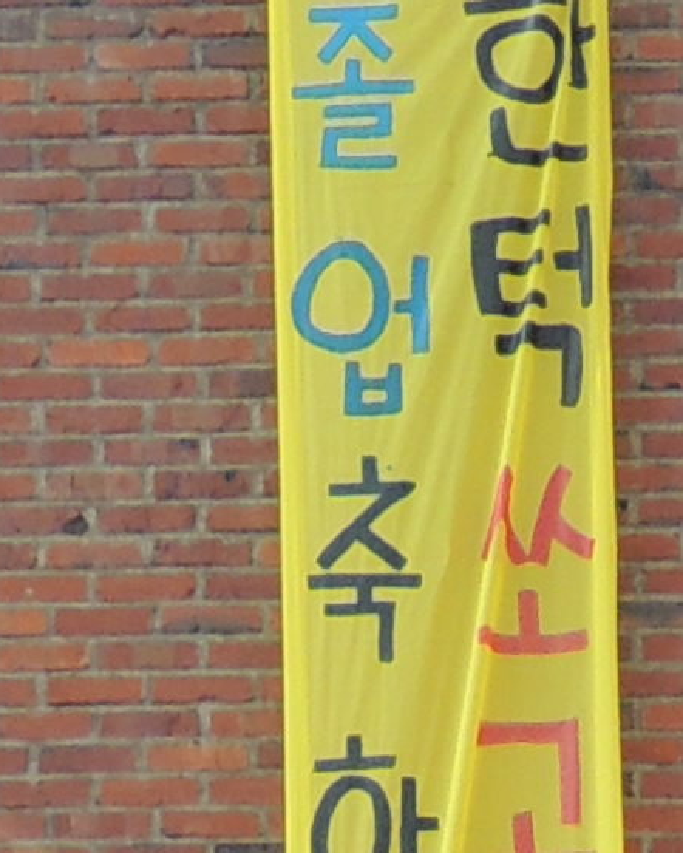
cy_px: 2806
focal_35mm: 285
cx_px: 413
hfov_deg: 5.4
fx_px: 7197
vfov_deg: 6.1
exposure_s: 1/500
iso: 100
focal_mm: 6.3
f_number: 3.2
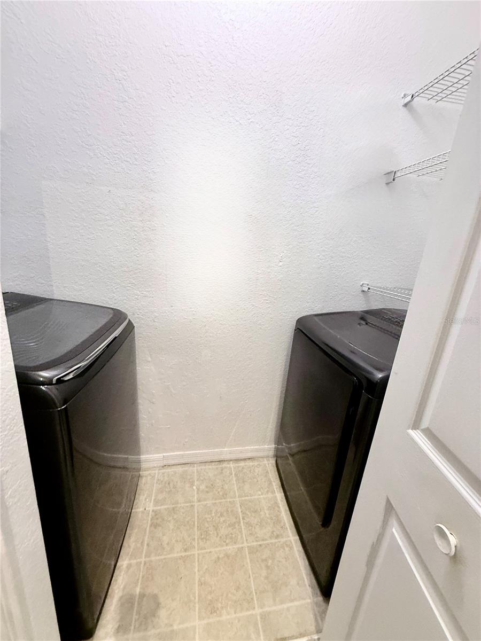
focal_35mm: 14
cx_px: 240
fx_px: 259
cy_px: 320
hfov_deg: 85.7
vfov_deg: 102.1
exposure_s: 1/60
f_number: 2.2
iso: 400
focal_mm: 2.22
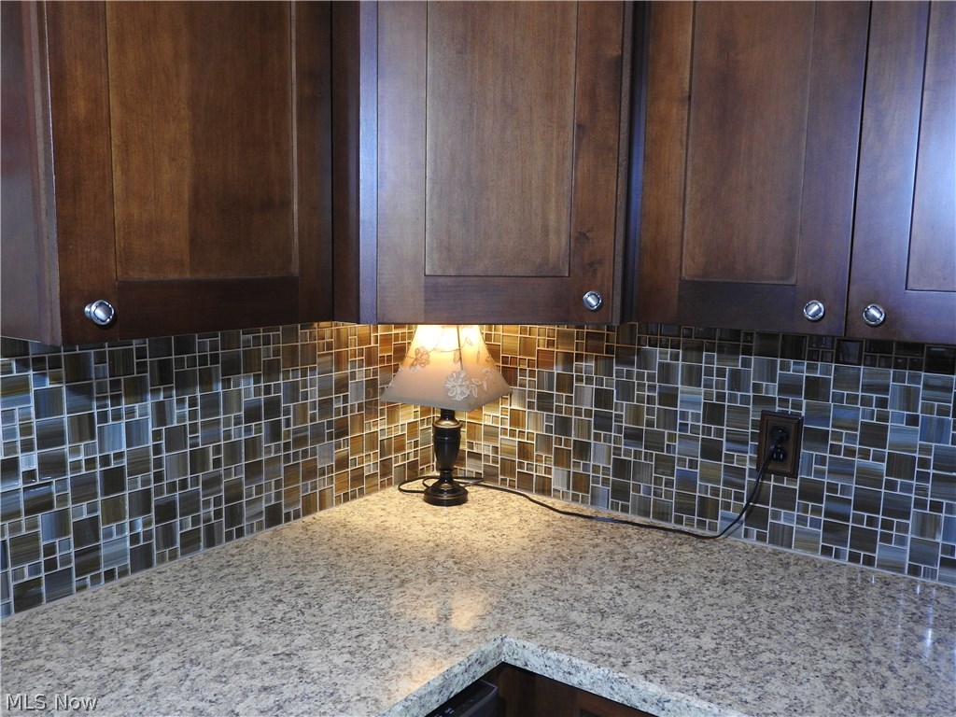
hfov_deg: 60.0
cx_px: 478
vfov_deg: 46.8
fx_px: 829
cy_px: 358
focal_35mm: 30
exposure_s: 1/30
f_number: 3.5
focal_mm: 5.4
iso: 220
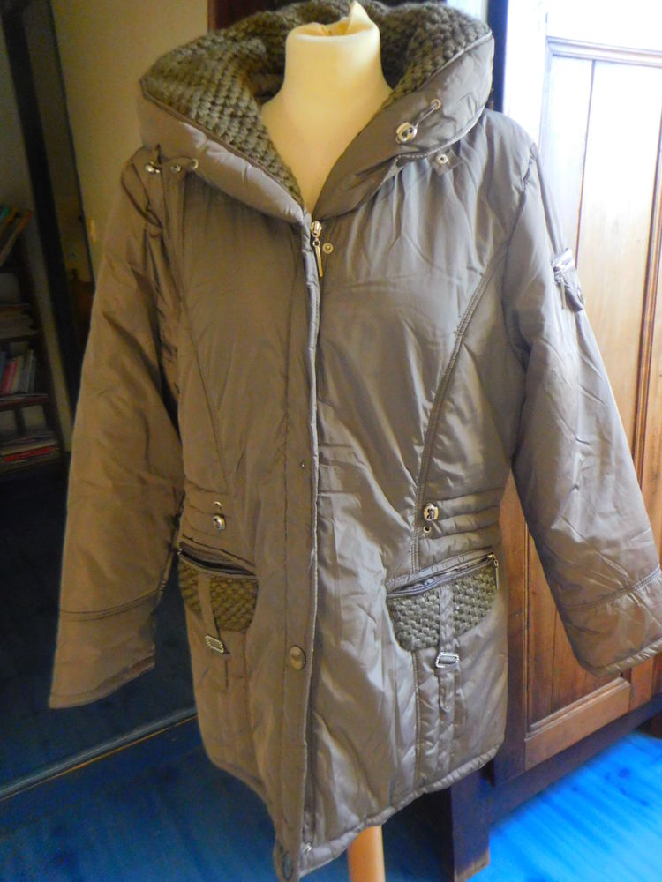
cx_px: 331
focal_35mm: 25
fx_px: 637
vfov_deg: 69.4
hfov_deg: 54.9
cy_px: 441
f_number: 3.4
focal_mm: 4.5
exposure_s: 1/30
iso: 800
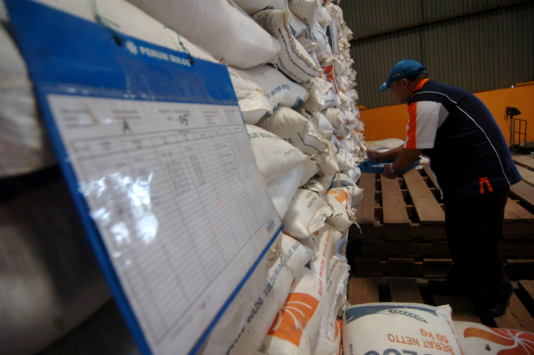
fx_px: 267
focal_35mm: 18
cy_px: 178
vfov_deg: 67.3
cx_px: 267
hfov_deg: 90.0
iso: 640
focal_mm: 12
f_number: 4
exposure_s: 1/60
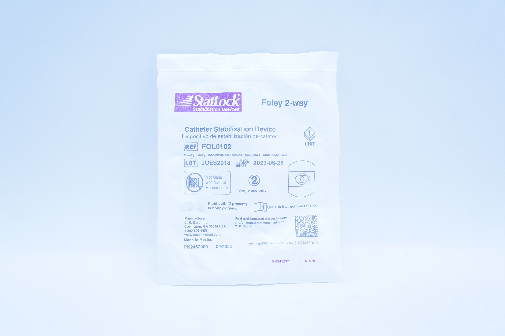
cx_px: 252
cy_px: 168
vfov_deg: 32.9
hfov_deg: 48.0
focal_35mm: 40
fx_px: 568
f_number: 5.6
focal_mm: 27
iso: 800
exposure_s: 1/160
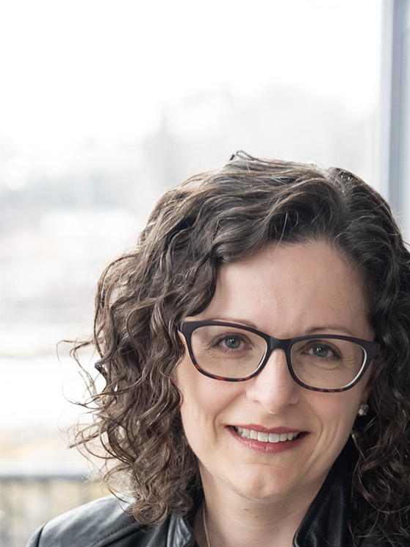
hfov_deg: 9.9
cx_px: 184
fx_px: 2369
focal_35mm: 150
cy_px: 726
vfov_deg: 12.7
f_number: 4
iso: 640
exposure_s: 1/125
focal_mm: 58
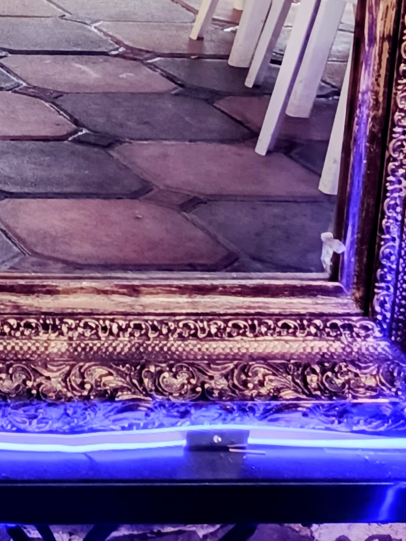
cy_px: -246
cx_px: -500
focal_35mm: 106
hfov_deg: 11.9
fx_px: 1658
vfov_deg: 17.0
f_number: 1.7
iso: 415
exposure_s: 1/60
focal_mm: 5.25
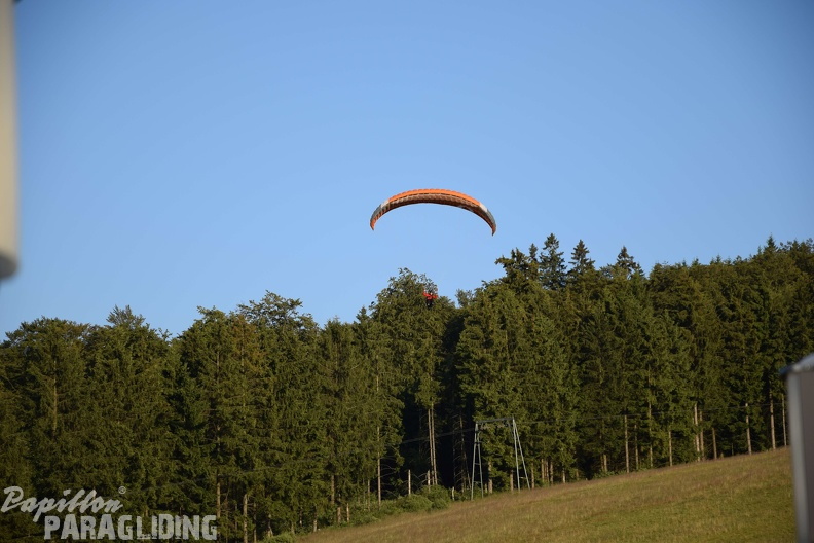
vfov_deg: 9.3
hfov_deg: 14.0
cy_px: 272
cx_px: 407
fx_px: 3324
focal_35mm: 147
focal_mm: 98
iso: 200
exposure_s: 1/800
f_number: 7.1
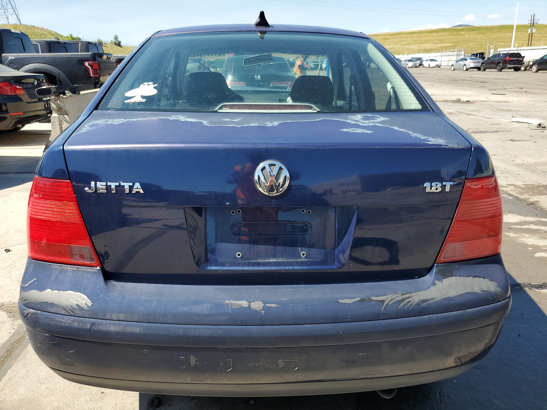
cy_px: 205
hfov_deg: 67.3
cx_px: 274
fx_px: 411
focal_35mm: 26
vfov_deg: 53.1
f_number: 1.5
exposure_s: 1/1429
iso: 50
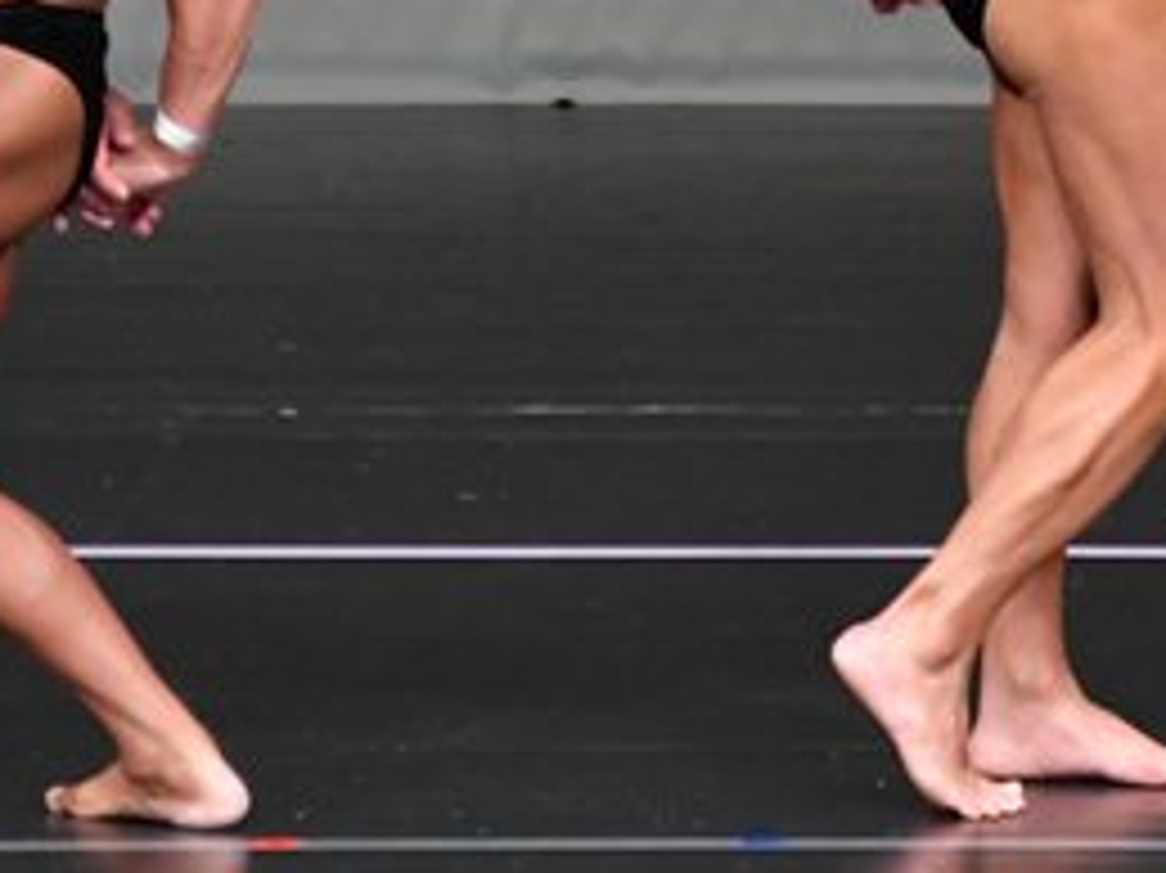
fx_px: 30537
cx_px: 1465
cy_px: -104
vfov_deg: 1.6
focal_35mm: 907
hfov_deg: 2.2
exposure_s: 1/400
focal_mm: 210
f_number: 5.6
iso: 4000
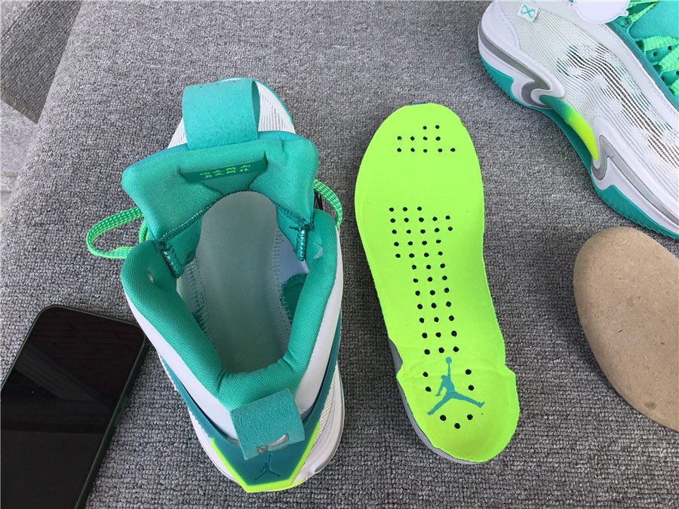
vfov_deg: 45.4
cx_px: 340
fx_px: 608
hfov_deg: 58.4
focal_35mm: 31
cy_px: 254
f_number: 2.4
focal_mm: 3.3
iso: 25
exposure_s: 1/242
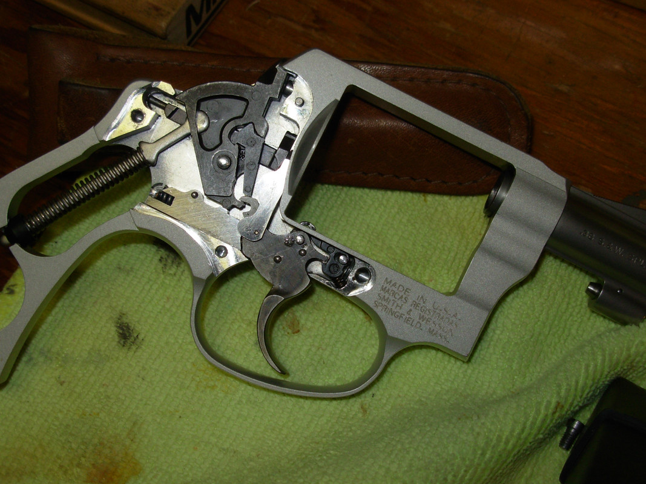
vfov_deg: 25.2
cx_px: 323
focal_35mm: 58
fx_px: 1082
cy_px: 242
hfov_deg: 33.2
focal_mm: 9.5
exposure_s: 1/38.1
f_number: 3.3
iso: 50
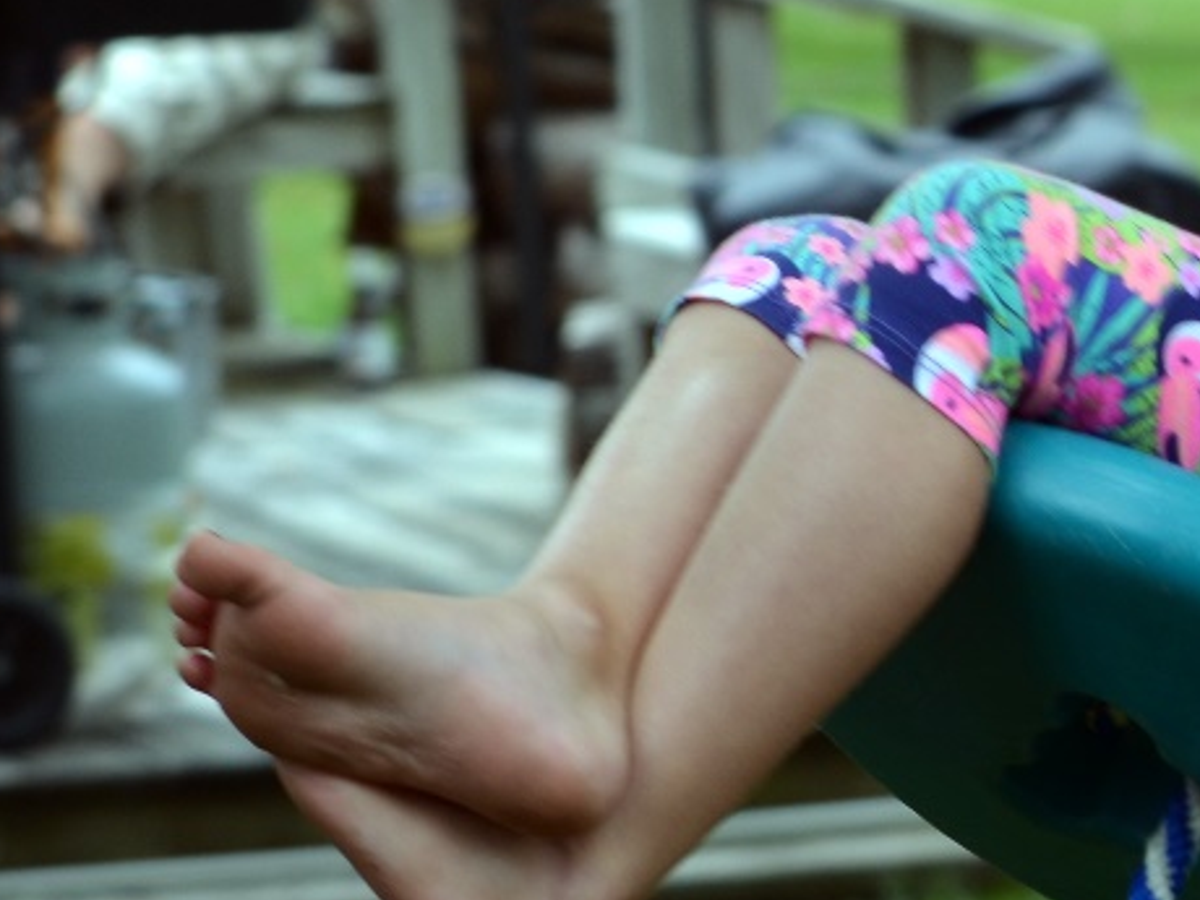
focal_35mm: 360
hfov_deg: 5.5
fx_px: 12480
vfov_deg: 4.1
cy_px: -56
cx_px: 1628
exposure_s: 1/160
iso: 200
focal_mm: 72
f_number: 6.3
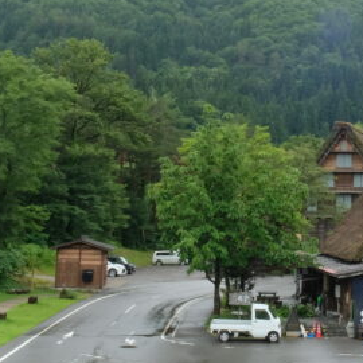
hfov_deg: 19.6
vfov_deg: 19.6
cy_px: 33
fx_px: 1032
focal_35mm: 87
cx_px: 329
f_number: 22
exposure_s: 1/60
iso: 1000
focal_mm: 18
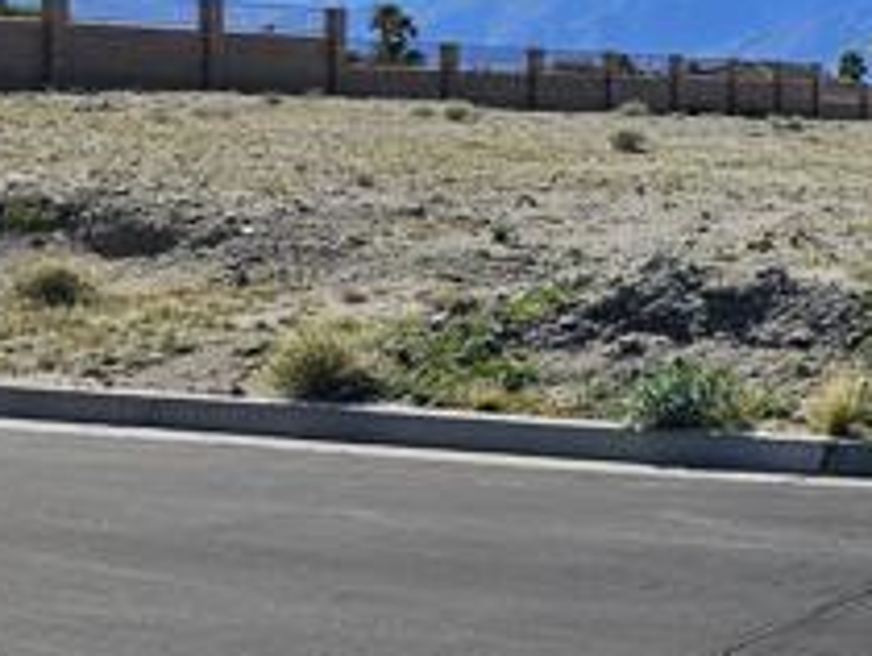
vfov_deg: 20.9
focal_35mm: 70
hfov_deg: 23.6
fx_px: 1765
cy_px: 154
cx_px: 1204
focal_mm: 5.4
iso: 25
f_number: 1.8
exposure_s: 1/3194
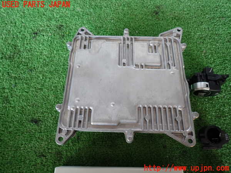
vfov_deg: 54.9
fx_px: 167
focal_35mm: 25
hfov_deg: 69.4
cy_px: 86
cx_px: 116
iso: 200
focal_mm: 4.5
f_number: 2
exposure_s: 1/50
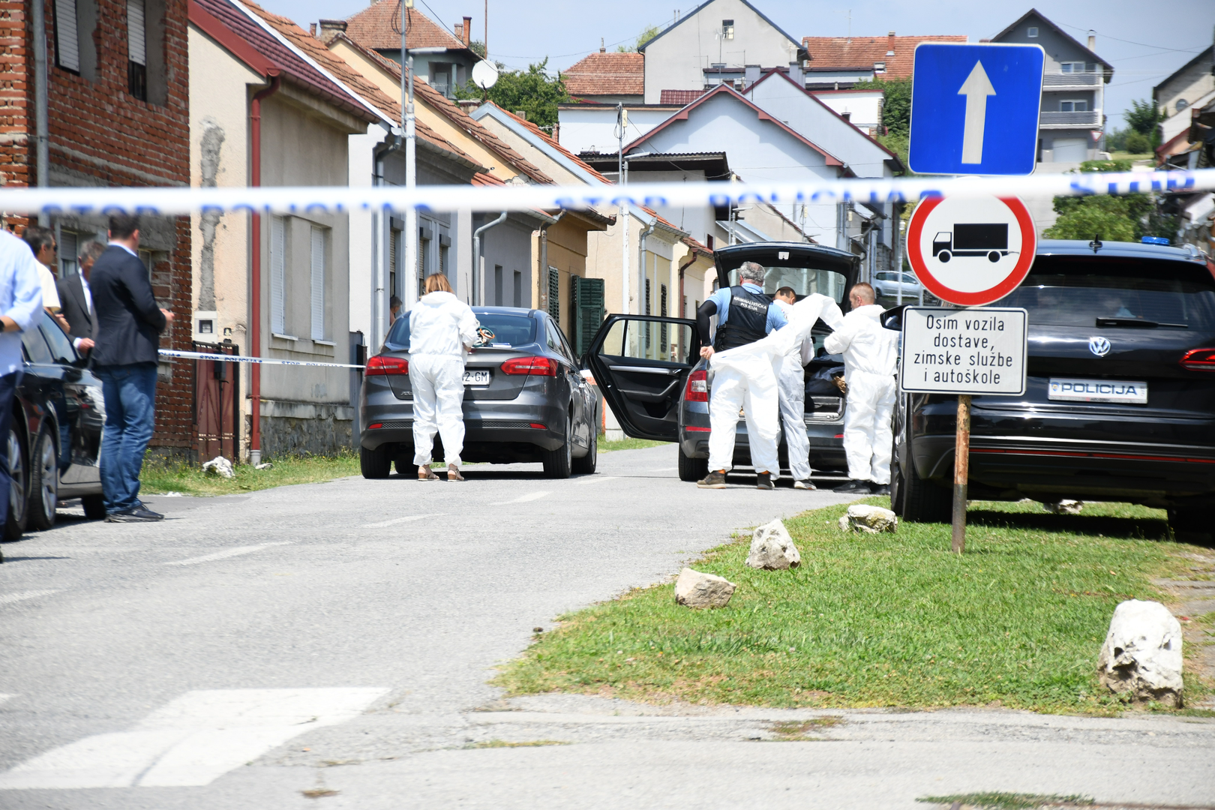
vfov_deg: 8.7
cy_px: 405
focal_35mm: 157
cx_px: 608
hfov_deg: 13.1
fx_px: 5298
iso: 400
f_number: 5.6
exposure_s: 1/1600
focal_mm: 105
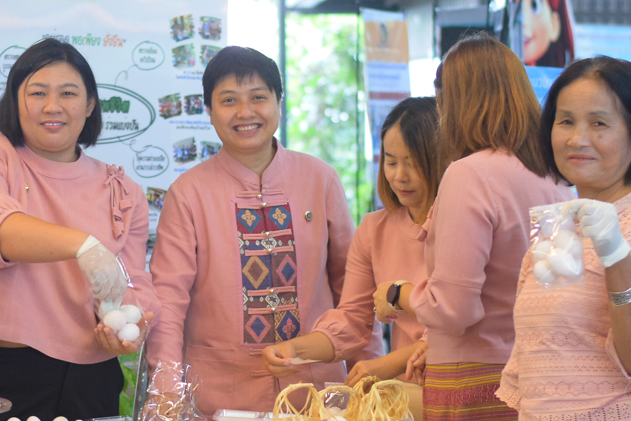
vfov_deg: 9.0
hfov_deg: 13.5
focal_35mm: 152
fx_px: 2665
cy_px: 318
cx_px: 190
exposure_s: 1/80
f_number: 2.5
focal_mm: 50
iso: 1600
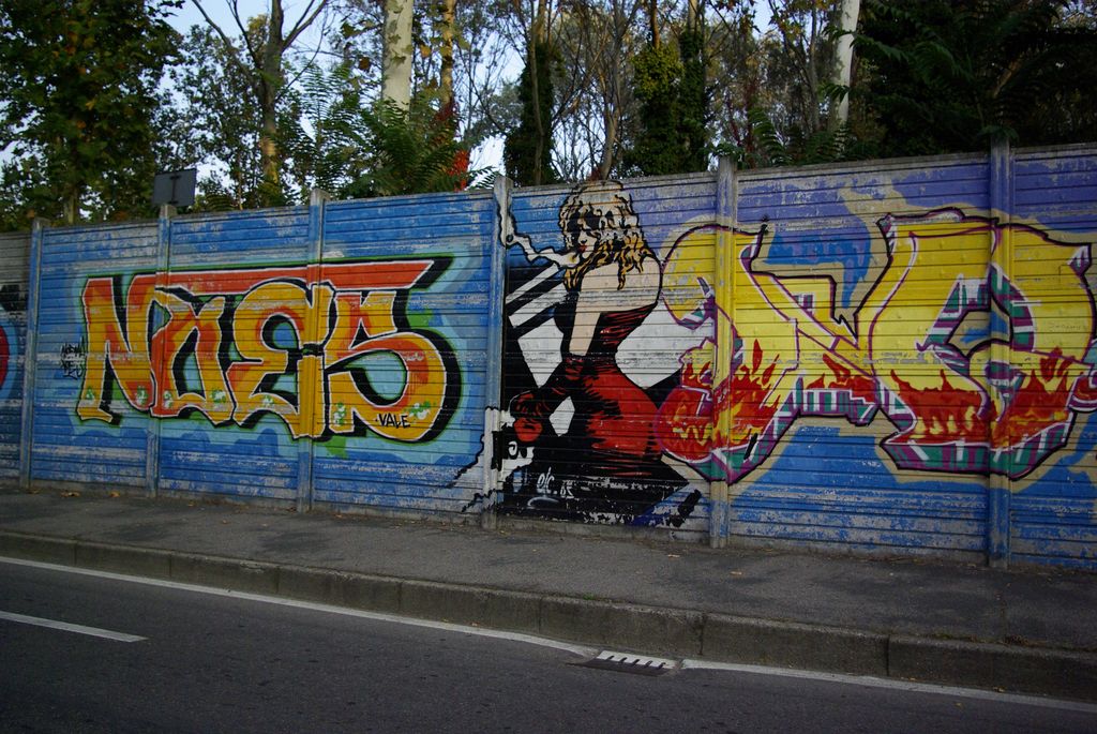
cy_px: 367
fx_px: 1052
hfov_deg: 55.1
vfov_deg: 38.4
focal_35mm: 34
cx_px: 548
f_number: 4
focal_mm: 23
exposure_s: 1/1250
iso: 800
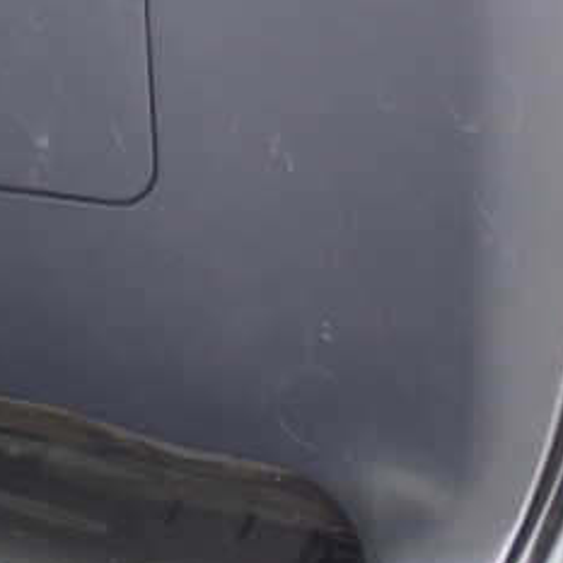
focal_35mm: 100
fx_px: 1840
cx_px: 0
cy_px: 116
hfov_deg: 17.0
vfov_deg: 17.3
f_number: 2.9
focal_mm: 7.84
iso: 800
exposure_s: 1/13
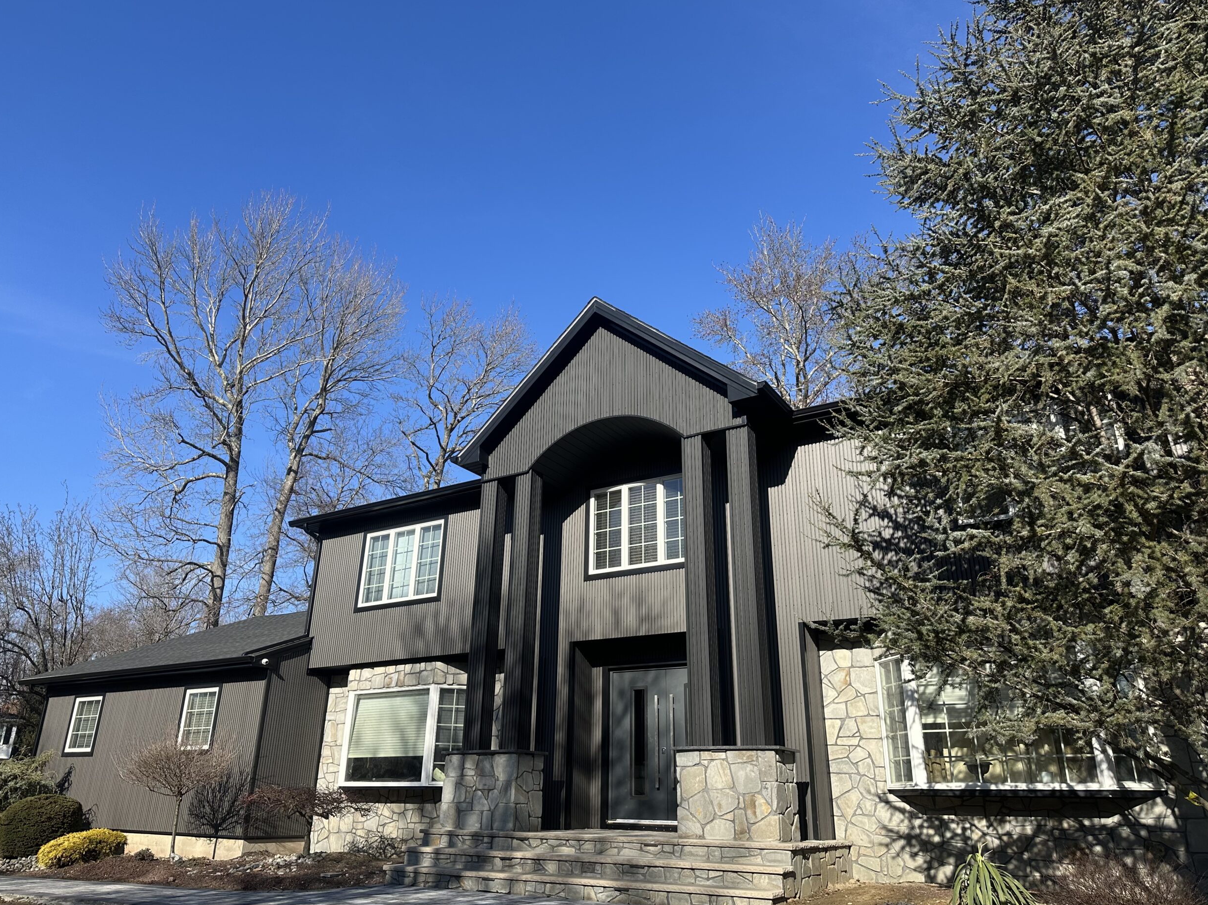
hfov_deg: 69.4
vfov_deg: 54.9
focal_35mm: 25
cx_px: 592
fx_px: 872
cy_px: 454
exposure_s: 1/2882
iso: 80
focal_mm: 6.86
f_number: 1.78
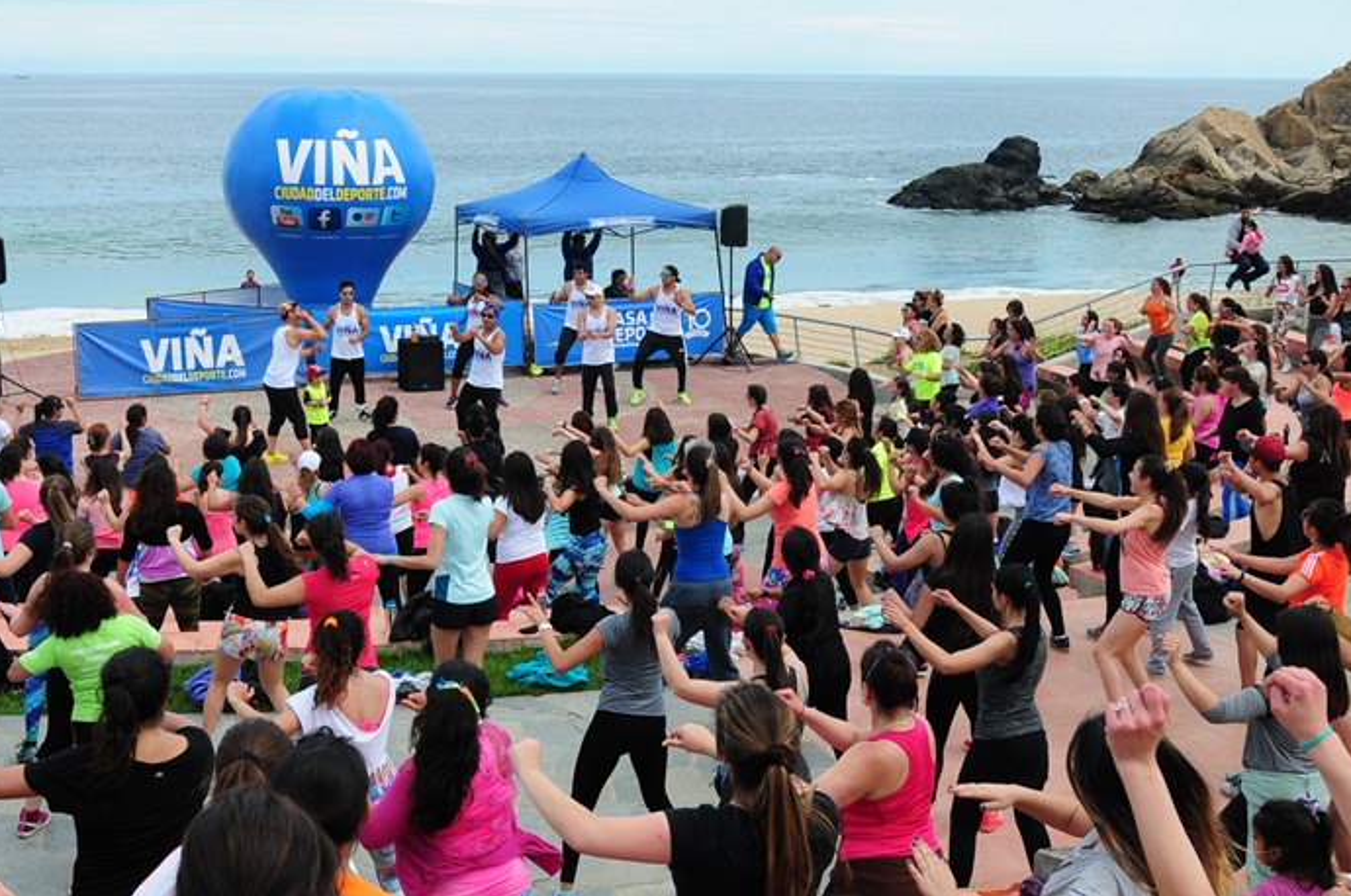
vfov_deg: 27.4
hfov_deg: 40.4
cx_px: 615
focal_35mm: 49
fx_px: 1836
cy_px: 499
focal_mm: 22
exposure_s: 1/500
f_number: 8
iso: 400
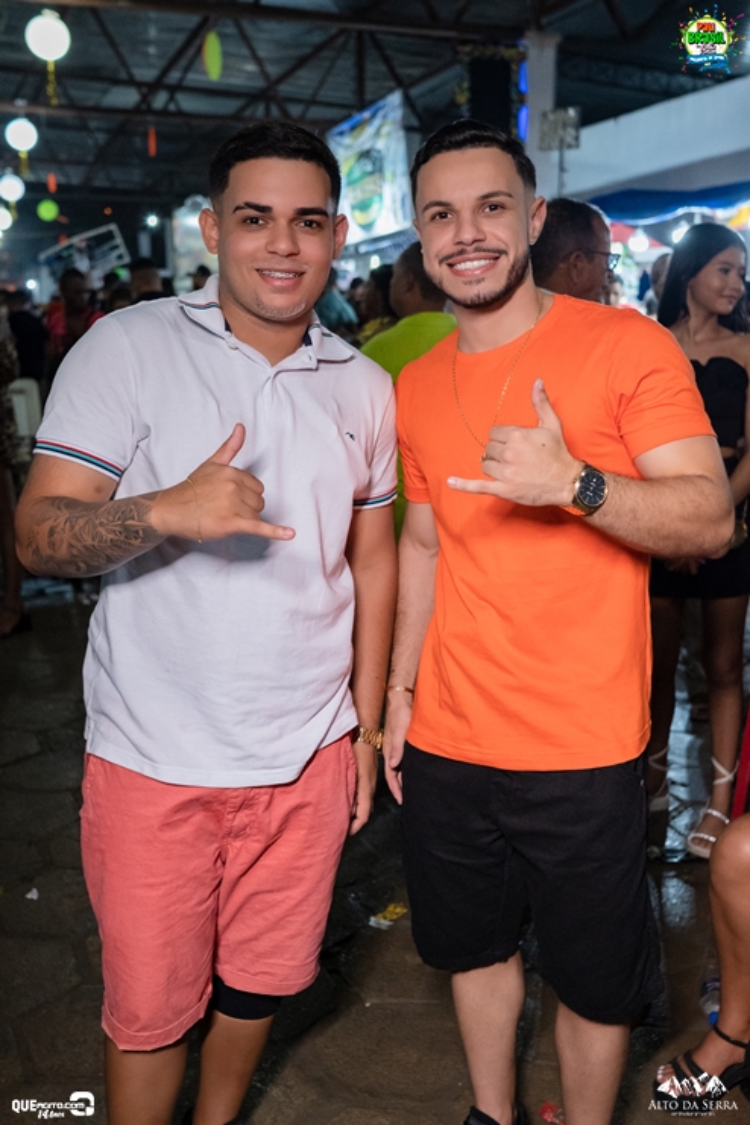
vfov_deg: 53.1
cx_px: 375
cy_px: 562
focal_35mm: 36
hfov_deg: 36.9
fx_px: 1125
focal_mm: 24
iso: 2500
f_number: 2.5
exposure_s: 1/400
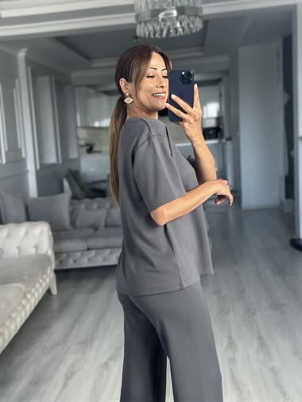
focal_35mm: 48
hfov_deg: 30.3
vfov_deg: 39.6
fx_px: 558
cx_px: 151
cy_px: 201
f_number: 1.78
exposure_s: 1/95
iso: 125
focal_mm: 6.86
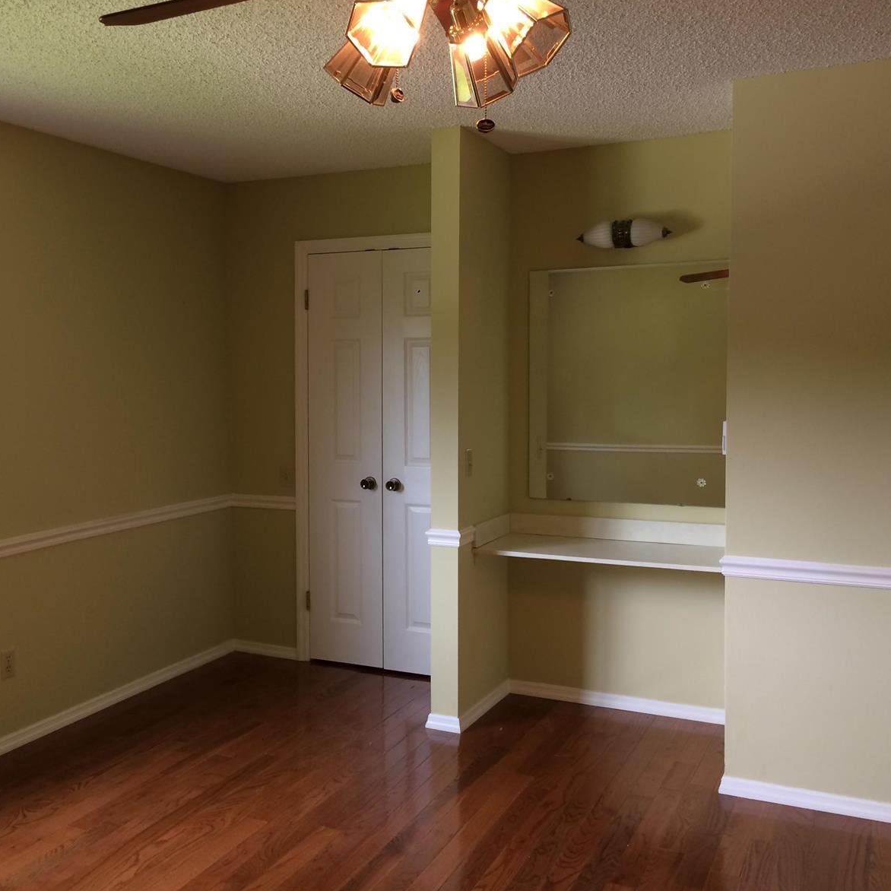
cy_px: 442
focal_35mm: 35
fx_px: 1019
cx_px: 347
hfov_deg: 46.9
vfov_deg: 47.2
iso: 64
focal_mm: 4.15
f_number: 2.2
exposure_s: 1/30
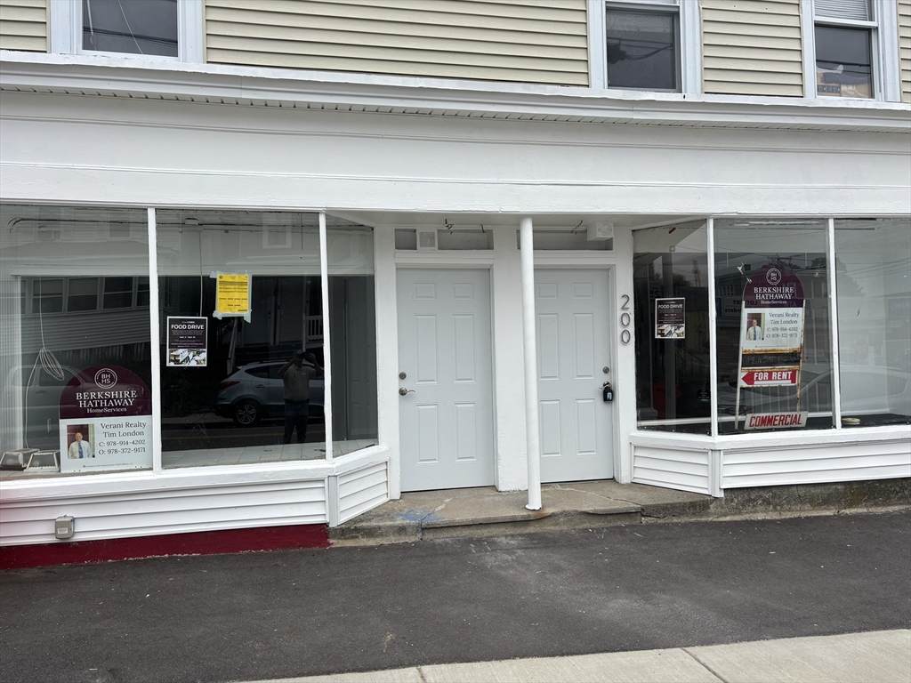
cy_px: 342
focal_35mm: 26
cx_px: 456
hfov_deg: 67.3
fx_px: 684
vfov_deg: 53.1
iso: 50
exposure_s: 1/787
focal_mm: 5.96
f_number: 1.6
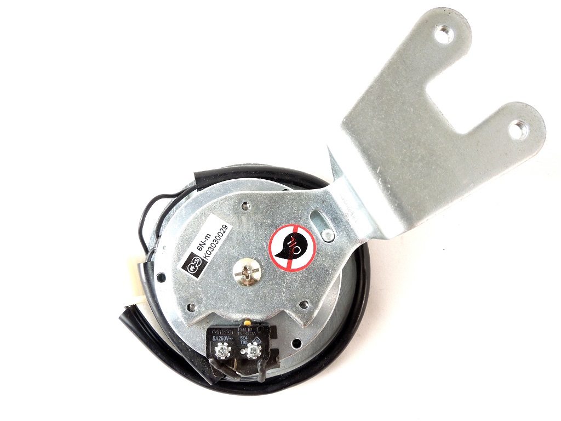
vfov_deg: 40.7
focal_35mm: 35
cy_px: 210
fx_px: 567
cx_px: 280
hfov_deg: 52.6
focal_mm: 6.3
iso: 160
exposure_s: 1/50
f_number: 3.7
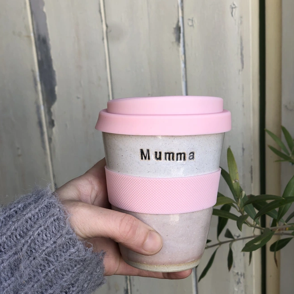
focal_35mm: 62
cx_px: 147
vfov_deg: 27.7
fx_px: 596
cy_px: 152
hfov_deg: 27.7
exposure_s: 1/128
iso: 16
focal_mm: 6
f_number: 2.4
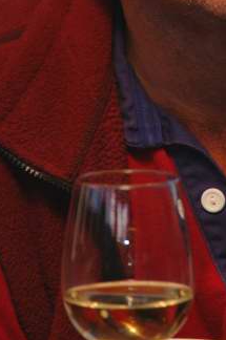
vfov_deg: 4.9
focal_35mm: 418
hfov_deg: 3.3
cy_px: 22
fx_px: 3949
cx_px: 206
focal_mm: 120
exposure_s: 1/500
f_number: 5.6
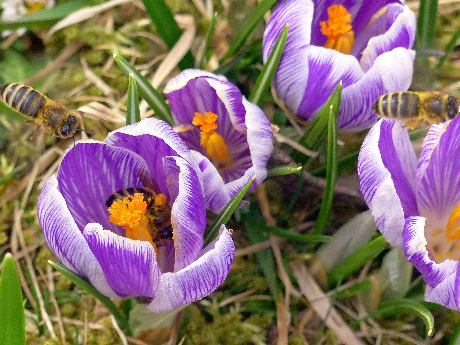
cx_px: 230
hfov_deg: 2.7
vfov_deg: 2.0
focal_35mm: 735
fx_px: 9767
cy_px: 172
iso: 100
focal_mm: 108
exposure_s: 1/320
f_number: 4
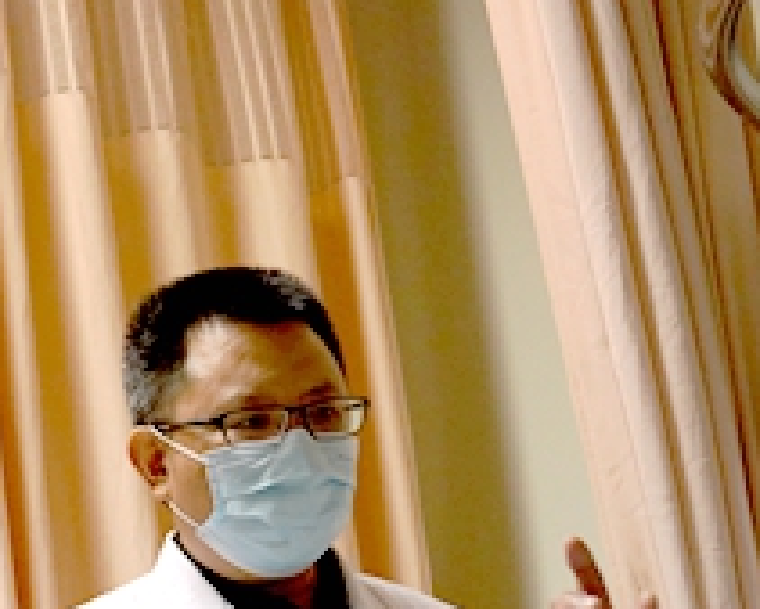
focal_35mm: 89
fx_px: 2011
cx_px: -144
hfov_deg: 20.1
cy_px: 831
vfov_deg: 16.1
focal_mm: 25.1
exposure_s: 1/160
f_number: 2.8
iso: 2500
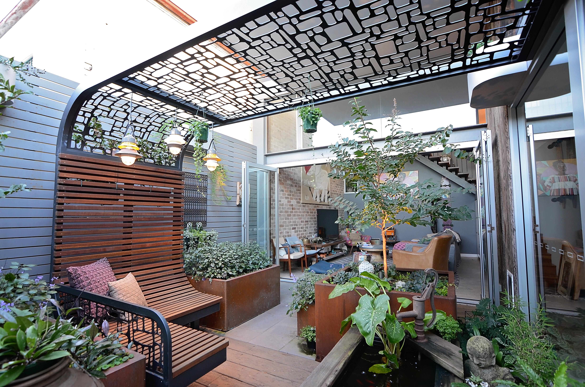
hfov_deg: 95.1
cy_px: 194
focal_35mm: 16
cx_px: 292
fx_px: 268
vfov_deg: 71.8
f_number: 4
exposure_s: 1/25
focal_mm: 11
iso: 400
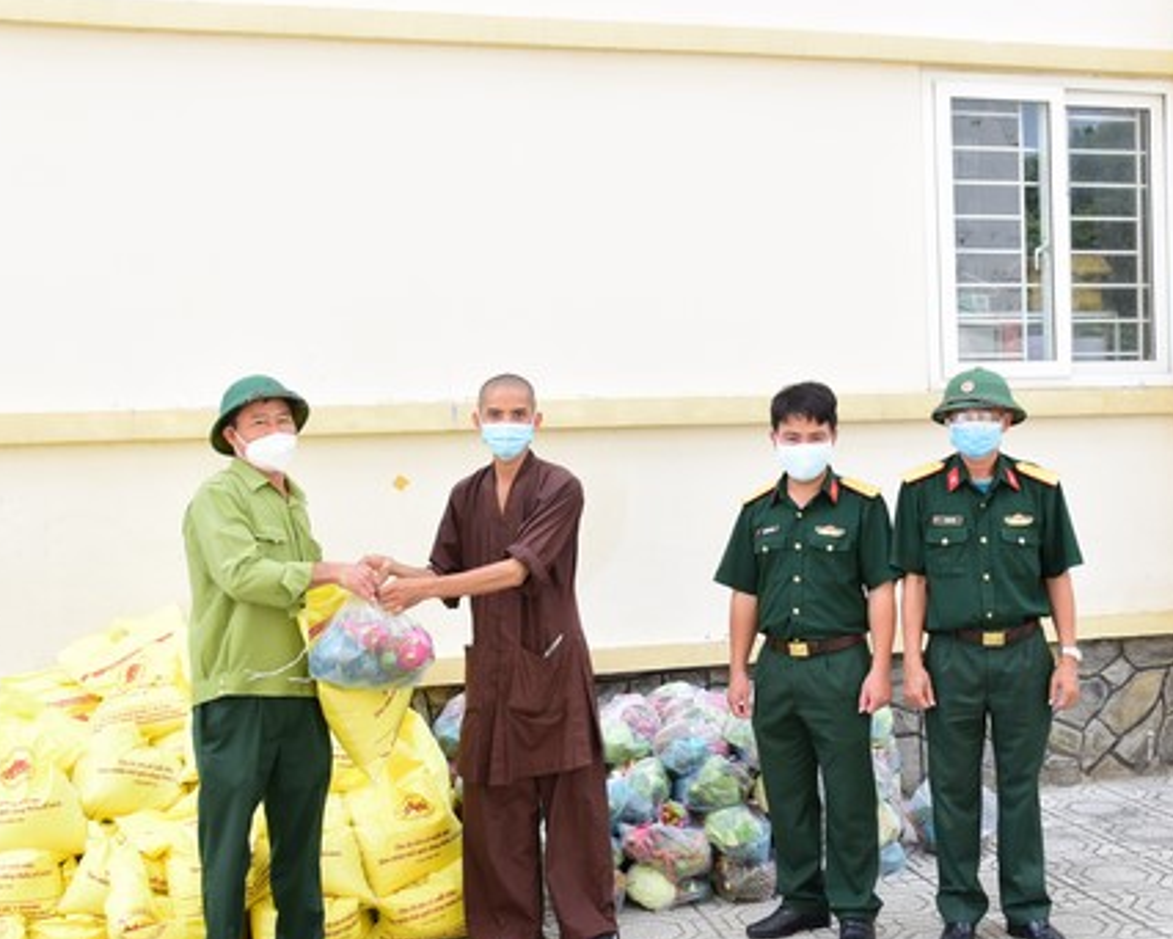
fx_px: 1493
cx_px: 719
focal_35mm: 43
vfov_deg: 34.9
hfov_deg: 42.6
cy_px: 520
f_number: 7.1
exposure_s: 1/200
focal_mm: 30
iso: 320
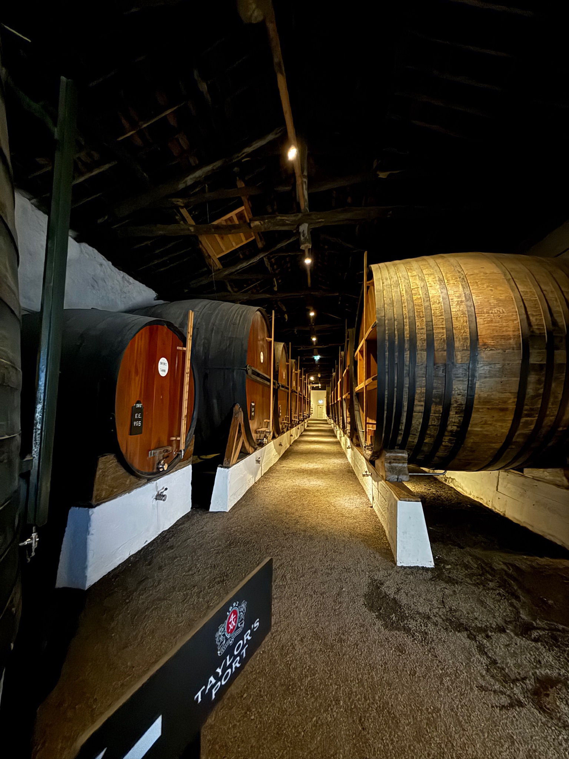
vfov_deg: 102.1
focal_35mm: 14
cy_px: 380
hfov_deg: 85.7
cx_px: 284
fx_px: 307
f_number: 2.2
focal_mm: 2.22
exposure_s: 1/10
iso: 1600
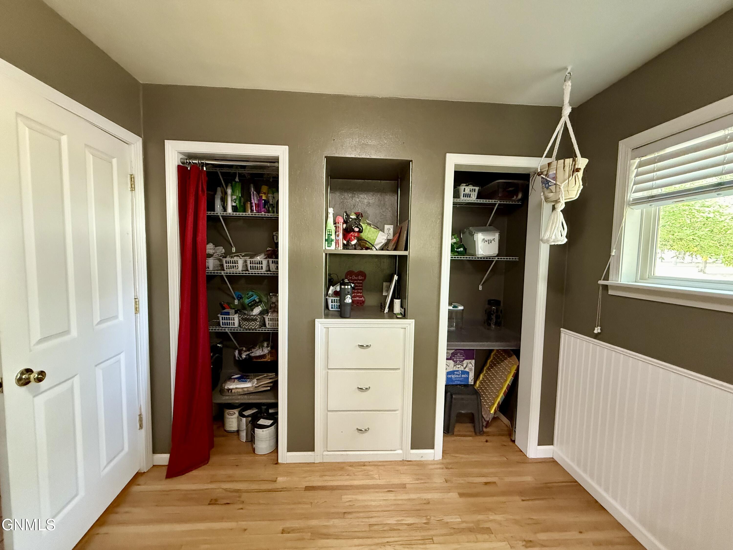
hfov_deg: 102.1
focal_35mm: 14
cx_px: 366
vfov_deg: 85.7
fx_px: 296
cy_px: 275
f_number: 2.2
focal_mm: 2.22
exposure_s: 1/60
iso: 640
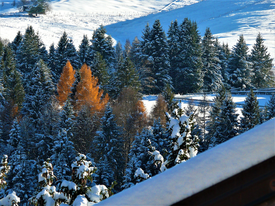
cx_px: 138
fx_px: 2224
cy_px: 103
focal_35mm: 280
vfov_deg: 5.3
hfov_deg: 7.1
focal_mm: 59.2
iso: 200
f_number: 7.1
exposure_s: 1/320
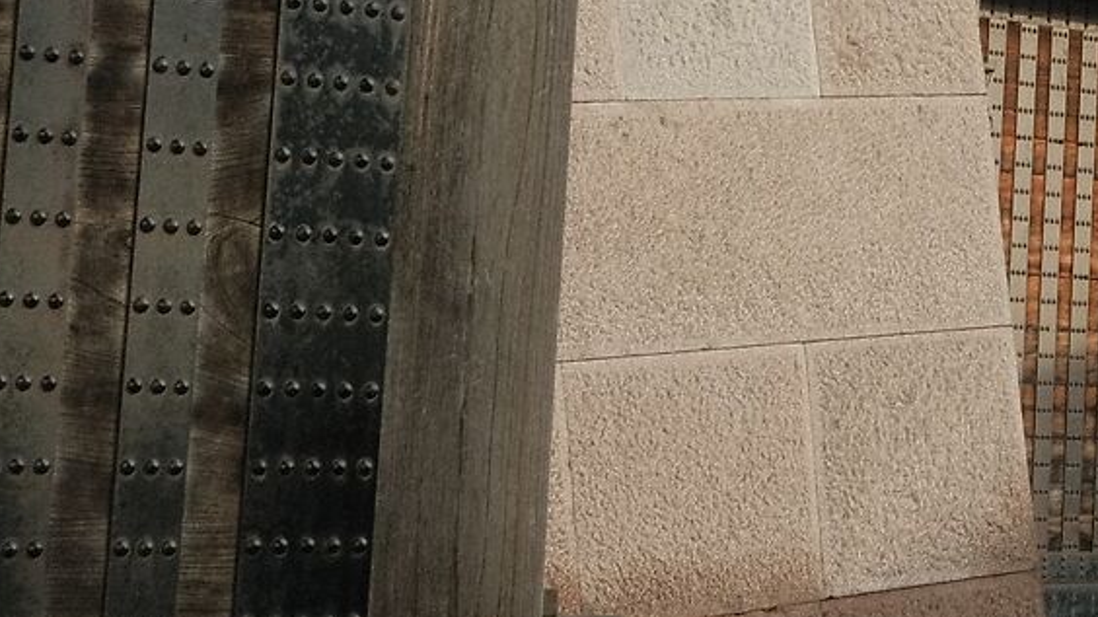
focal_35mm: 156
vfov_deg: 7.7
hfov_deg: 12.4
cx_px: 2087
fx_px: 4541
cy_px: -257
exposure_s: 1/125
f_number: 10
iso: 640
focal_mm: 23
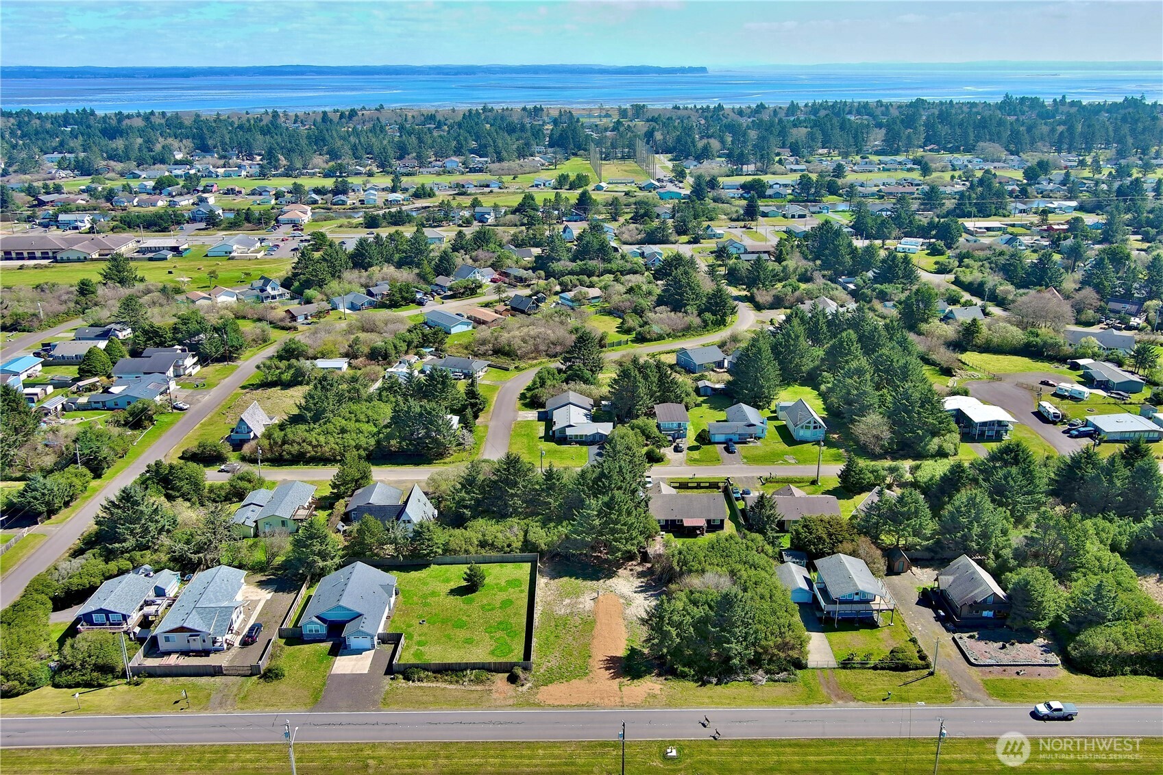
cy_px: 388
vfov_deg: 45.0
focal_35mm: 29
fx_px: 937
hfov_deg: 63.7
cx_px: 582
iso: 100
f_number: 2.8
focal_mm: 10.57
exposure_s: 1/835
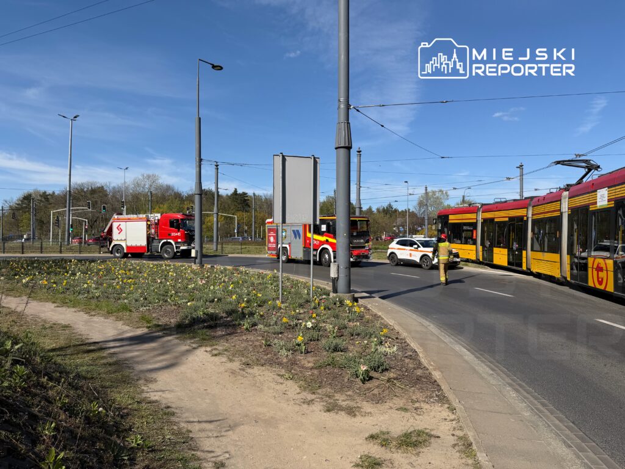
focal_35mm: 24
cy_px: 234
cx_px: 312
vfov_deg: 56.8
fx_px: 433
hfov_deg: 71.6
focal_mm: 6.76
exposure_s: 1/5319
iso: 80
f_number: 1.78
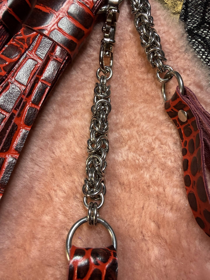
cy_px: 140
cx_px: 105
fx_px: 194
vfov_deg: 71.6
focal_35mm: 24
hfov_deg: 56.8
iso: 160
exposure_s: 1/50
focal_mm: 2.22
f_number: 2.2
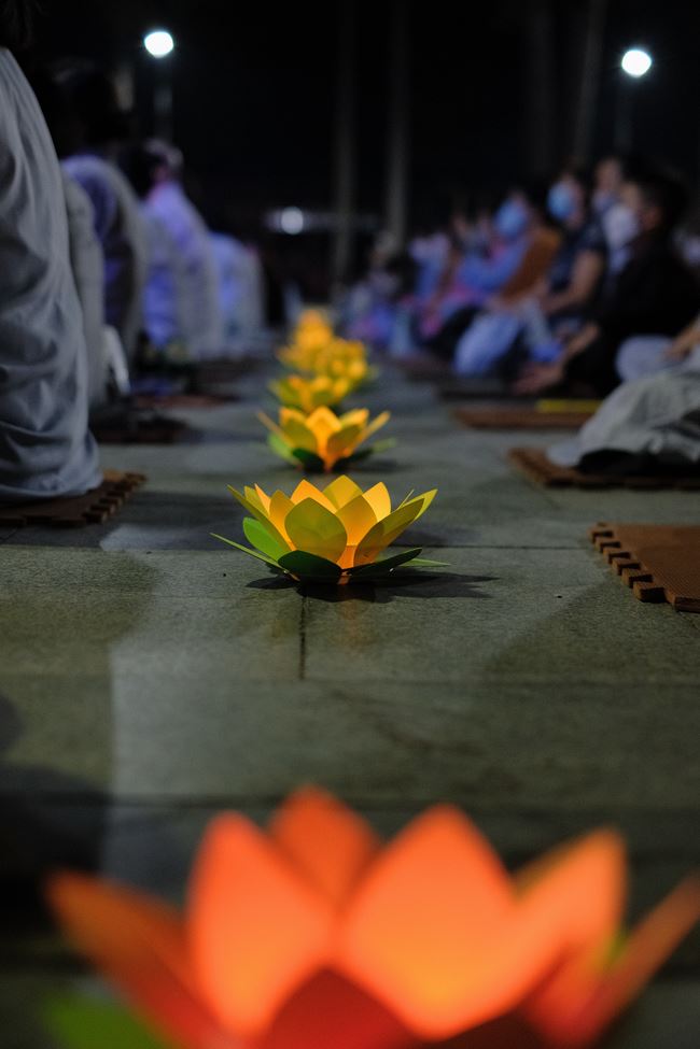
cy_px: 524
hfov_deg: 25.5
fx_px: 1546
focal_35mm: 53
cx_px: 350
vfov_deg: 37.5
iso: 2000
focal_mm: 35
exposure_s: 1/200
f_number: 2
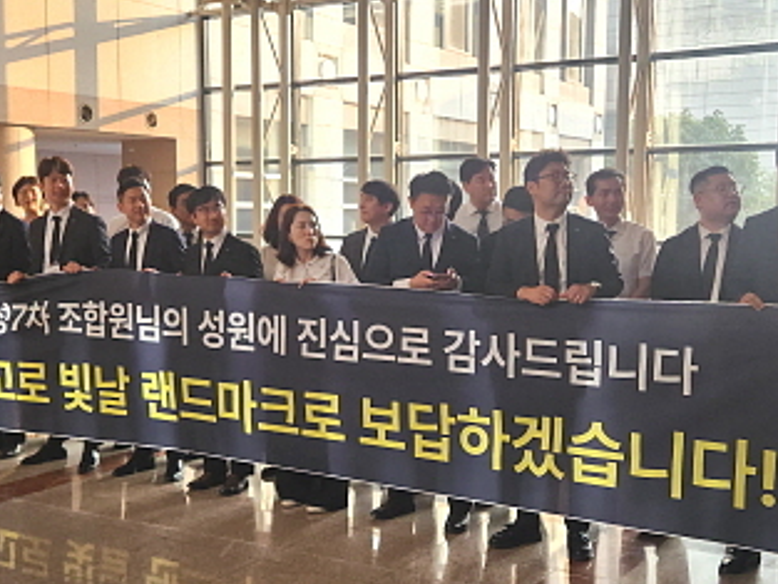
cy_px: 318
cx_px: 390
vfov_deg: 30.9
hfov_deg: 40.4
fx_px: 1057
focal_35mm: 47
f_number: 1.8
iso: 200
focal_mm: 5.4
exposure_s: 1/180
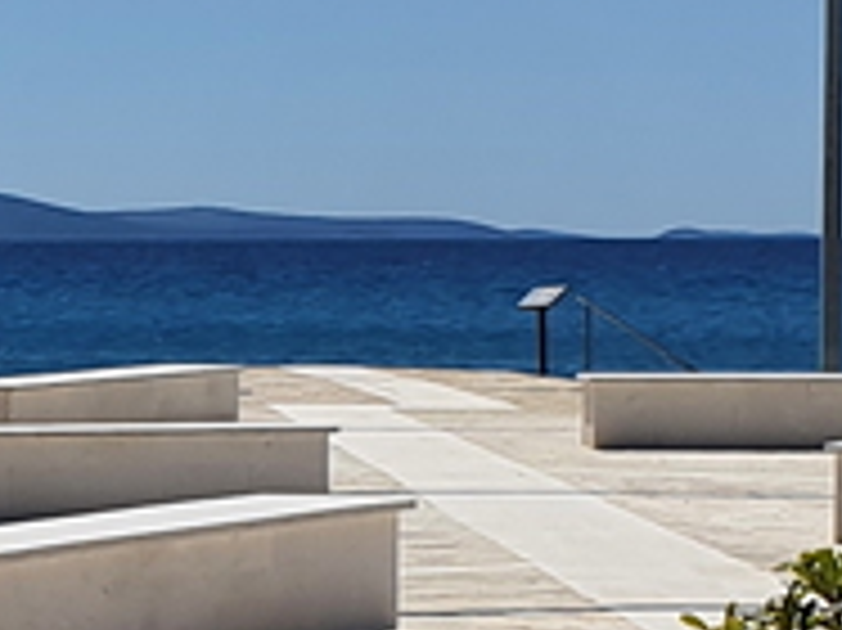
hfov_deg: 9.3
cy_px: 495
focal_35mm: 200
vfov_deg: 7.4
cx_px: -788
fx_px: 4862
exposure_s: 1/4176
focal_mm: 4.32
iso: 50
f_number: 2.4
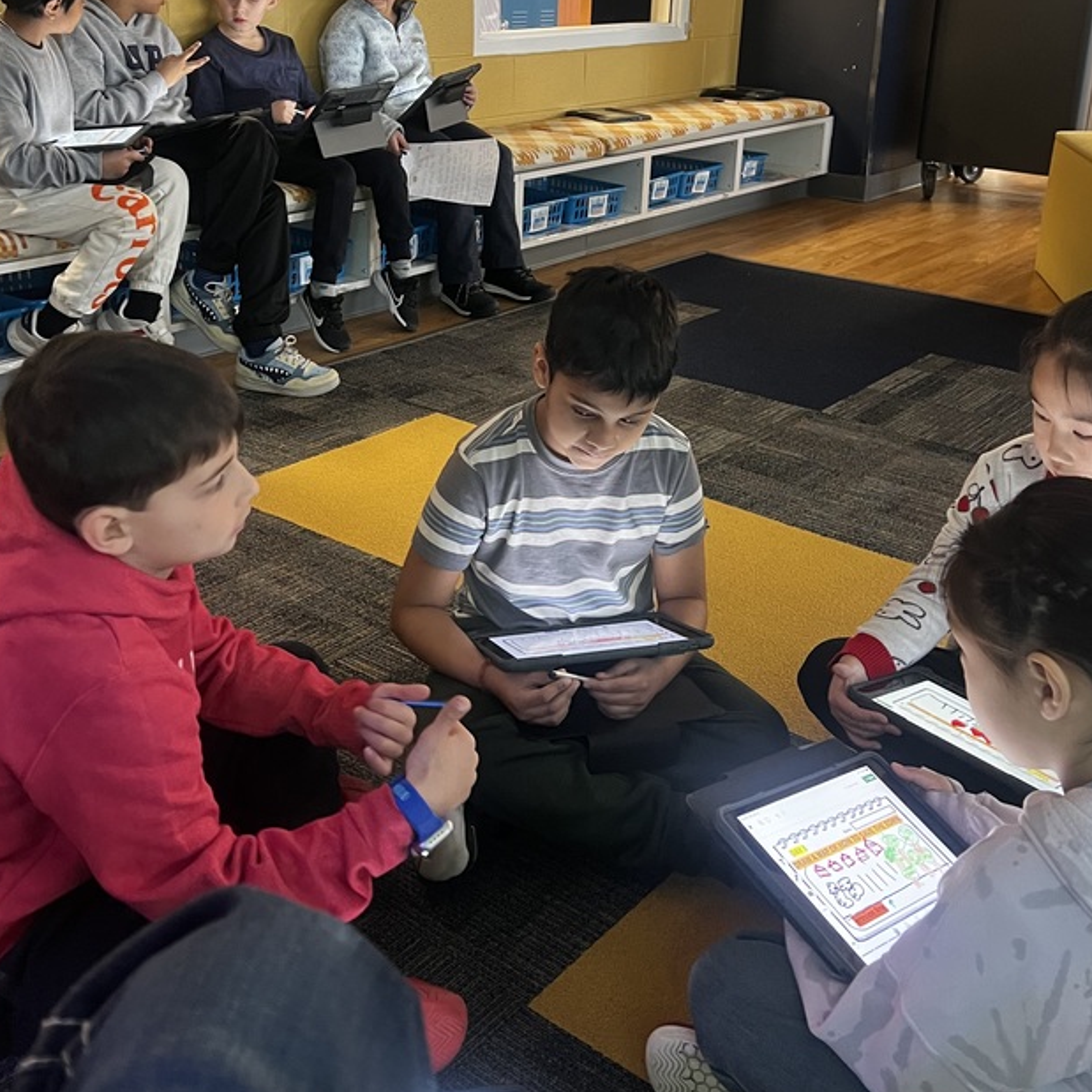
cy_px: 379
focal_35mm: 38
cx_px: 513
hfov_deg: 43.8
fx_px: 1356
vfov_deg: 43.3
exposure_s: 1/40
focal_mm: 5.7
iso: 400
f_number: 1.5
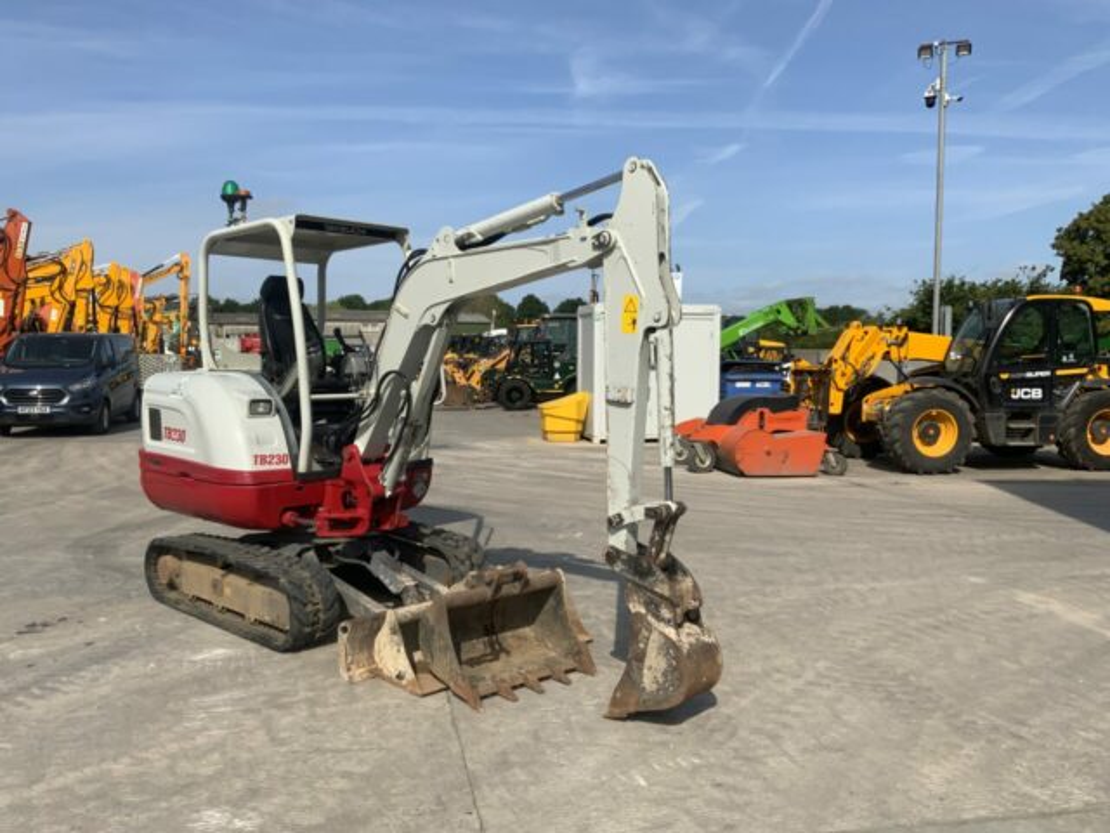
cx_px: 555
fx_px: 930
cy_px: 416
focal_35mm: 29
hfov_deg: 61.7
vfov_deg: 48.2
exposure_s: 1/2801
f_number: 1.8
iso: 16
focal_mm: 3
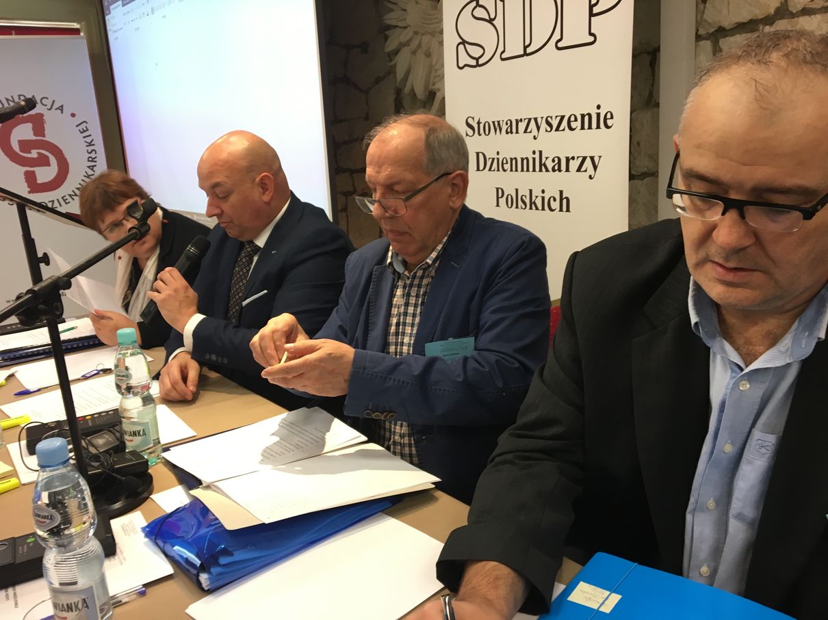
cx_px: 414
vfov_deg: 48.2
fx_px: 694
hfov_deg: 61.7
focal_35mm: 29
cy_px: 310
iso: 80
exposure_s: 1/33
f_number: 2.2
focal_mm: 4.15
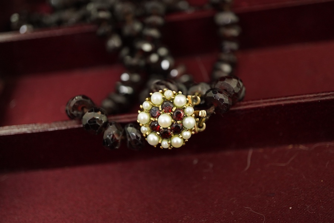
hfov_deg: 43.6
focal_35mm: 45
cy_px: 112
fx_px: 417
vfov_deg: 29.9
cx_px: 167
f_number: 3.5
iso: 1250
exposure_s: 1/160
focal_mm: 30
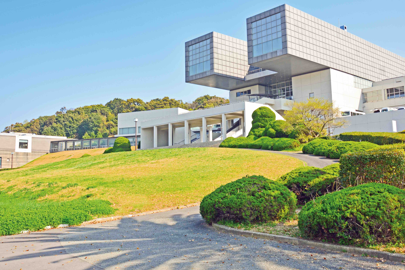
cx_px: 191
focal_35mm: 35
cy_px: 119
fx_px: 394
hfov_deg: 54.4
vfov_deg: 37.8
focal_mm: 18
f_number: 9
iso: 100
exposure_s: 1/160
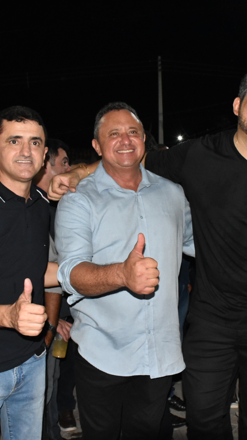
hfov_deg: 27.4
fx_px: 501
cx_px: 176
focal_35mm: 43
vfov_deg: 47.4
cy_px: 220
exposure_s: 1/100
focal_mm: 18
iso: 2500
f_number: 5.6
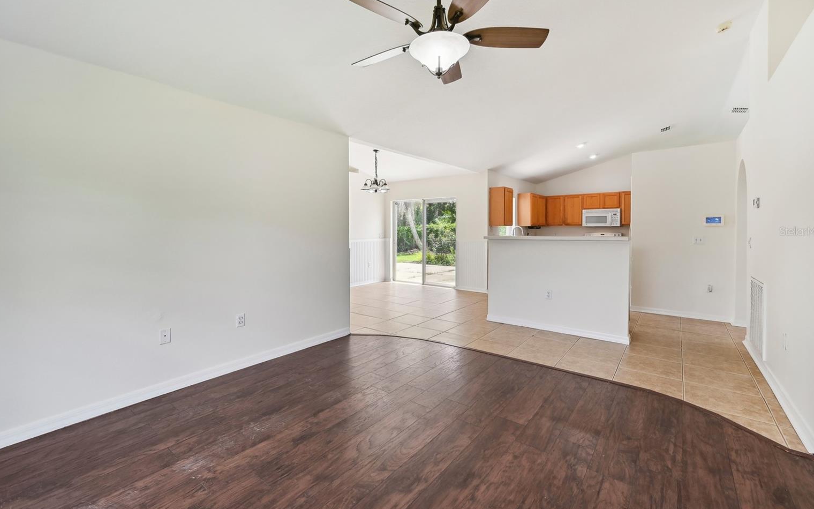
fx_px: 333
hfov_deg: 101.4
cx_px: 399
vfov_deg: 74.6
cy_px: 231
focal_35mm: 15
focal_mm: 14
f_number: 8
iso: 400
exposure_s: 1/160
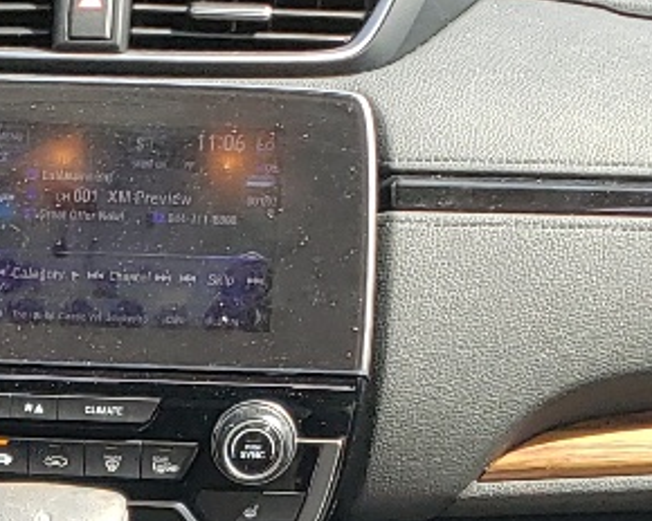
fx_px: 2702
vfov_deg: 10.2
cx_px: -103
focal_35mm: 140
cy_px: 1049
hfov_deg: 13.4
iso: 50
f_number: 1.5
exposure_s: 1/345
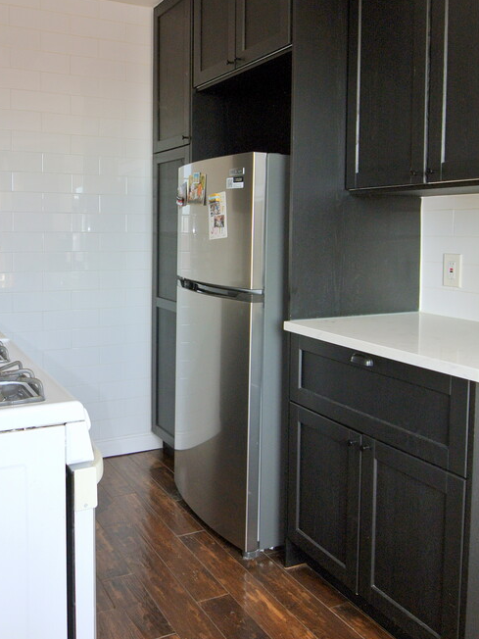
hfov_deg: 45.2
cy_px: 258
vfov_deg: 57.9
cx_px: 189
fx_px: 572
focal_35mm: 31
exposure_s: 1/60
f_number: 4
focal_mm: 7.9
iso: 140
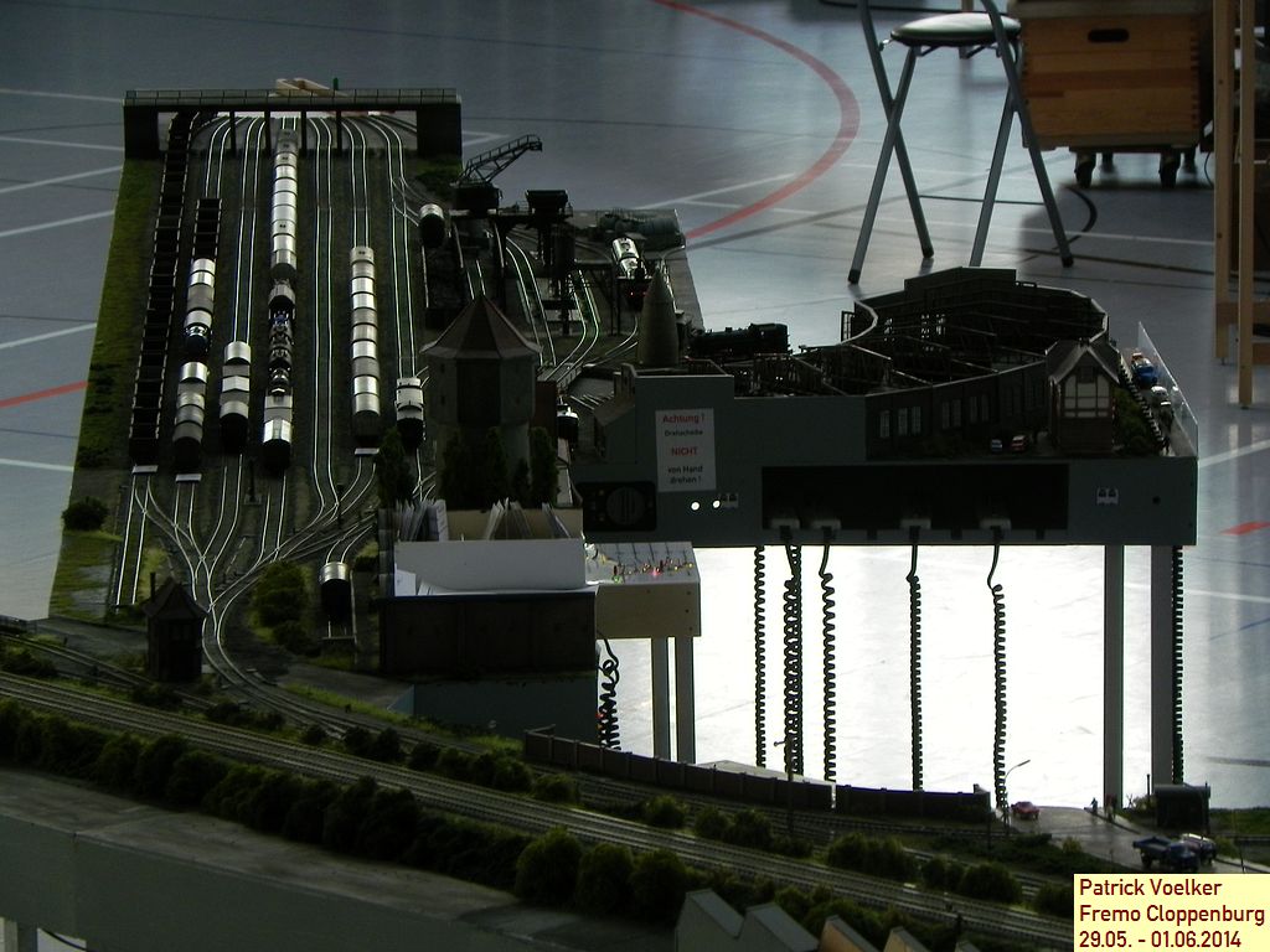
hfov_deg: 8.0
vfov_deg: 6.0
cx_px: 635
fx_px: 9062
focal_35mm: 247
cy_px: 476
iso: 200
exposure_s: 1/26
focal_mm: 44
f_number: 5.6
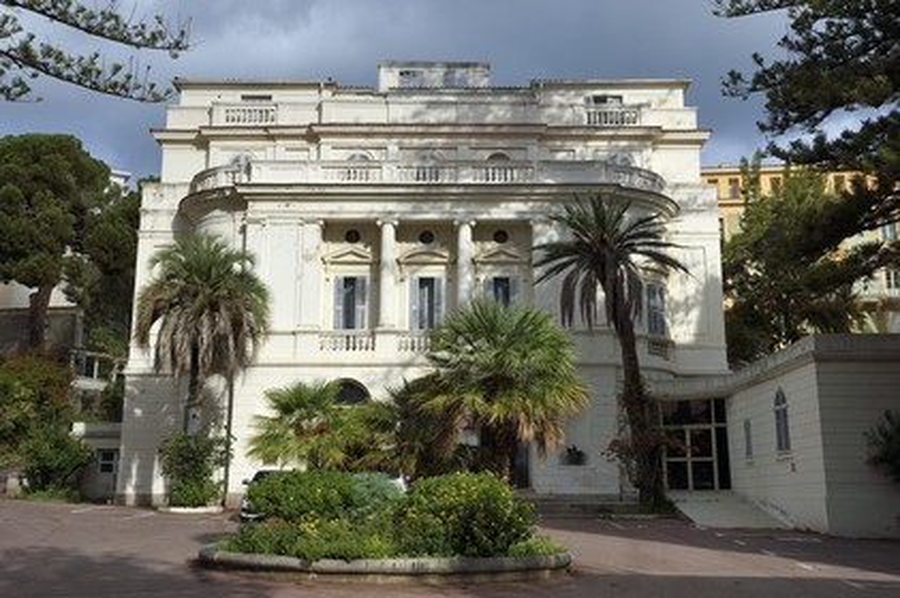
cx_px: 450
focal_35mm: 38
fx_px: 949
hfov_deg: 50.7
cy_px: 299
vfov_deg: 35.0
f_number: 13
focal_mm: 38
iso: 200
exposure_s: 1/250
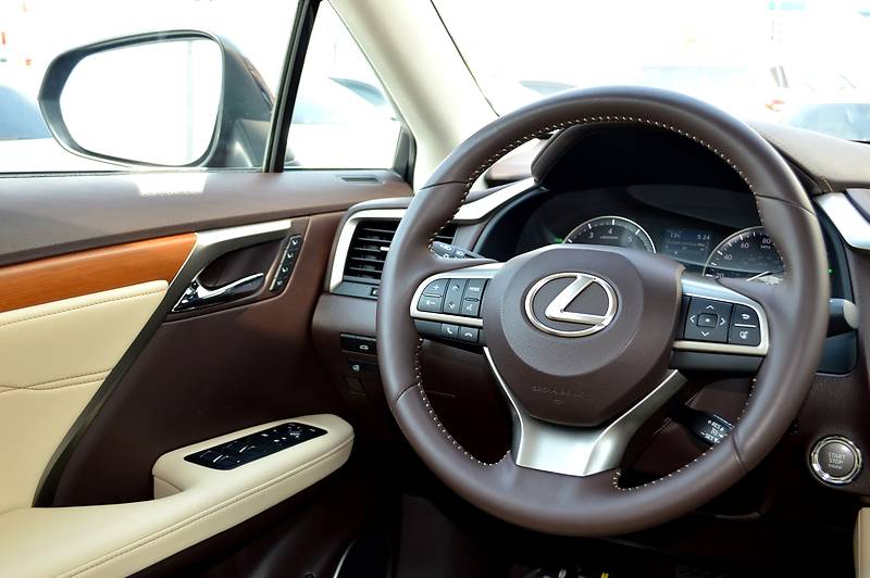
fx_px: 1050
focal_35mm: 44
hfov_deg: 45.0
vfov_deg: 30.8
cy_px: 289
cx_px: 435
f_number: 4.5
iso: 280
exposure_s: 1/125
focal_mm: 29
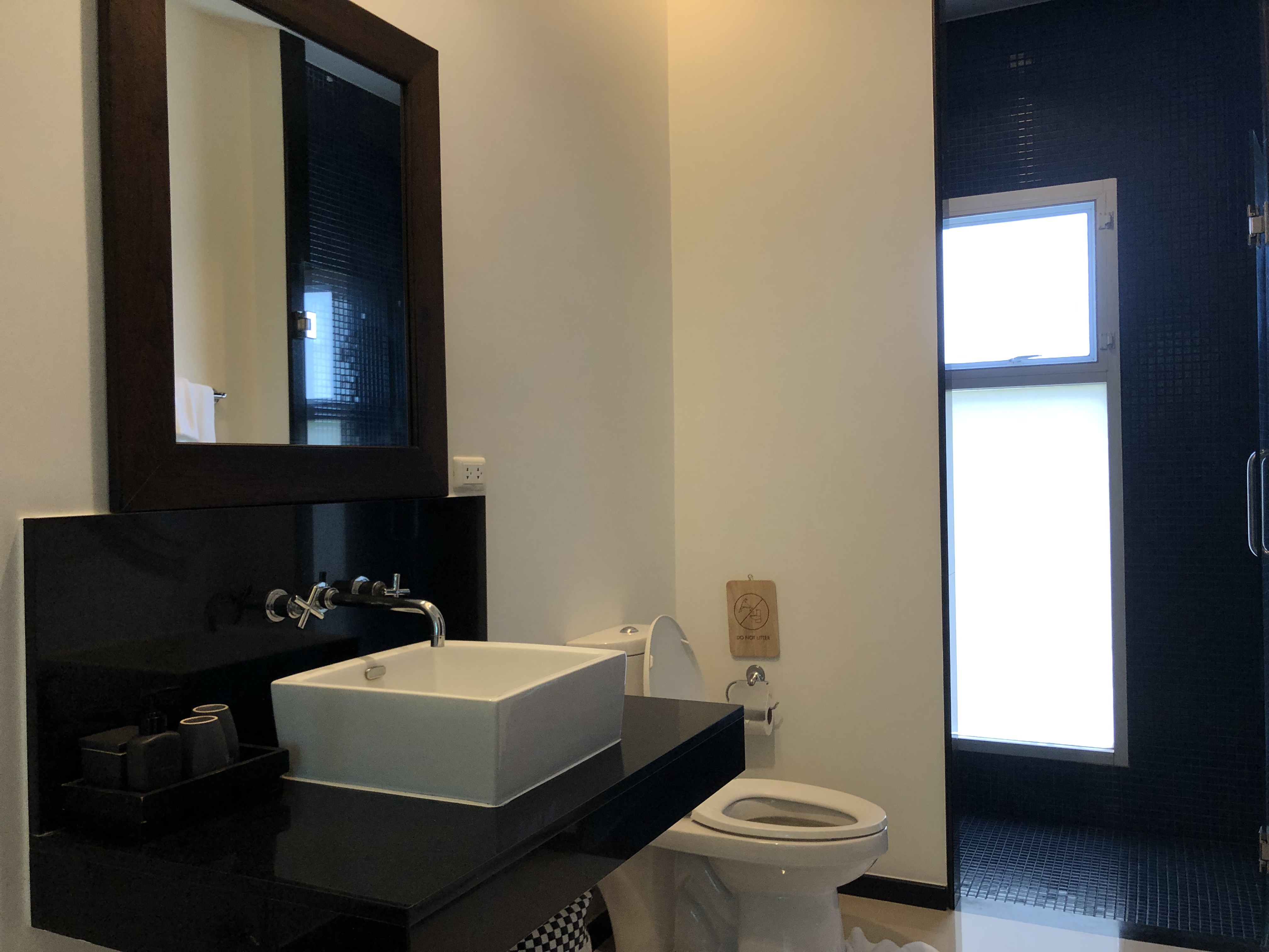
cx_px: 634
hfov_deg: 63.4
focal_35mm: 28
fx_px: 1026
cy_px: 476
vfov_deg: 49.7
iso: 25
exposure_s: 1/33
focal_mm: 4
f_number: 1.8
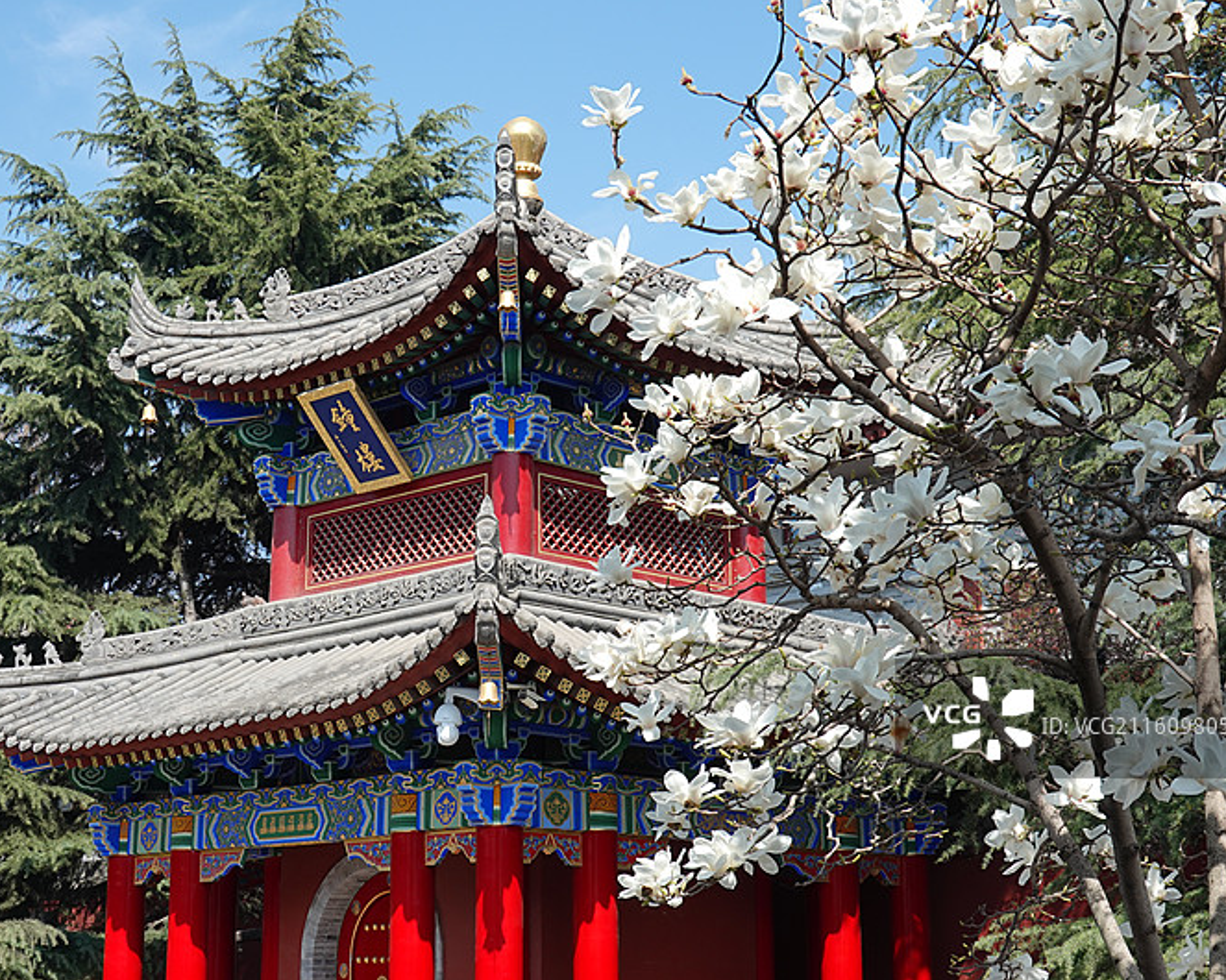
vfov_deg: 25.4
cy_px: 489
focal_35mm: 60
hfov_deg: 31.4
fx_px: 2176
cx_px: 568
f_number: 5.6
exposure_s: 1/400
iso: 125
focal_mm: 19.43
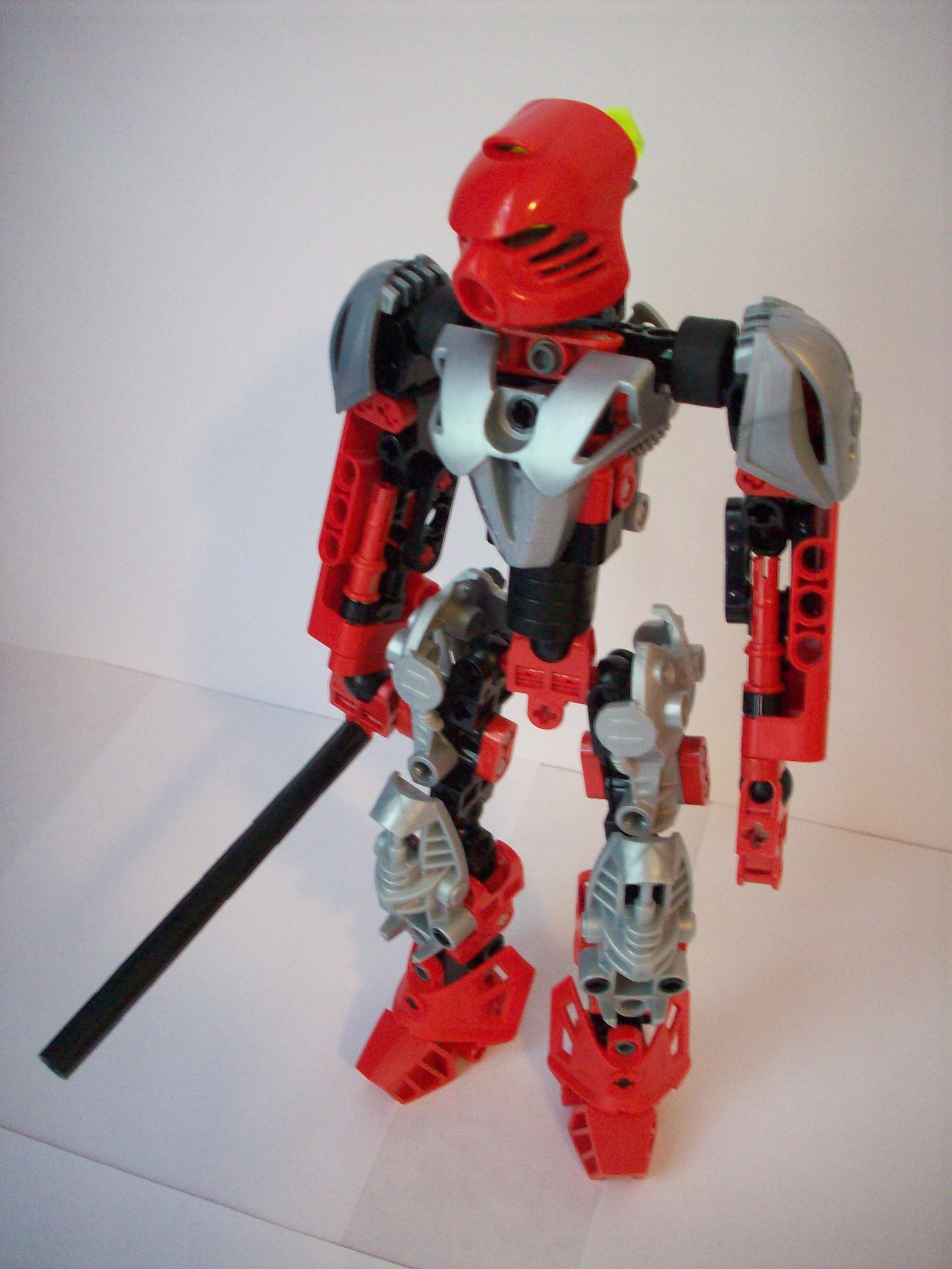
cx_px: 476
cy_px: 634
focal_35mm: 37
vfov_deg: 50.1
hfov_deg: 38.7
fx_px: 1357
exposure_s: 1/8
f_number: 2.8
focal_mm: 6.2
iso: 177
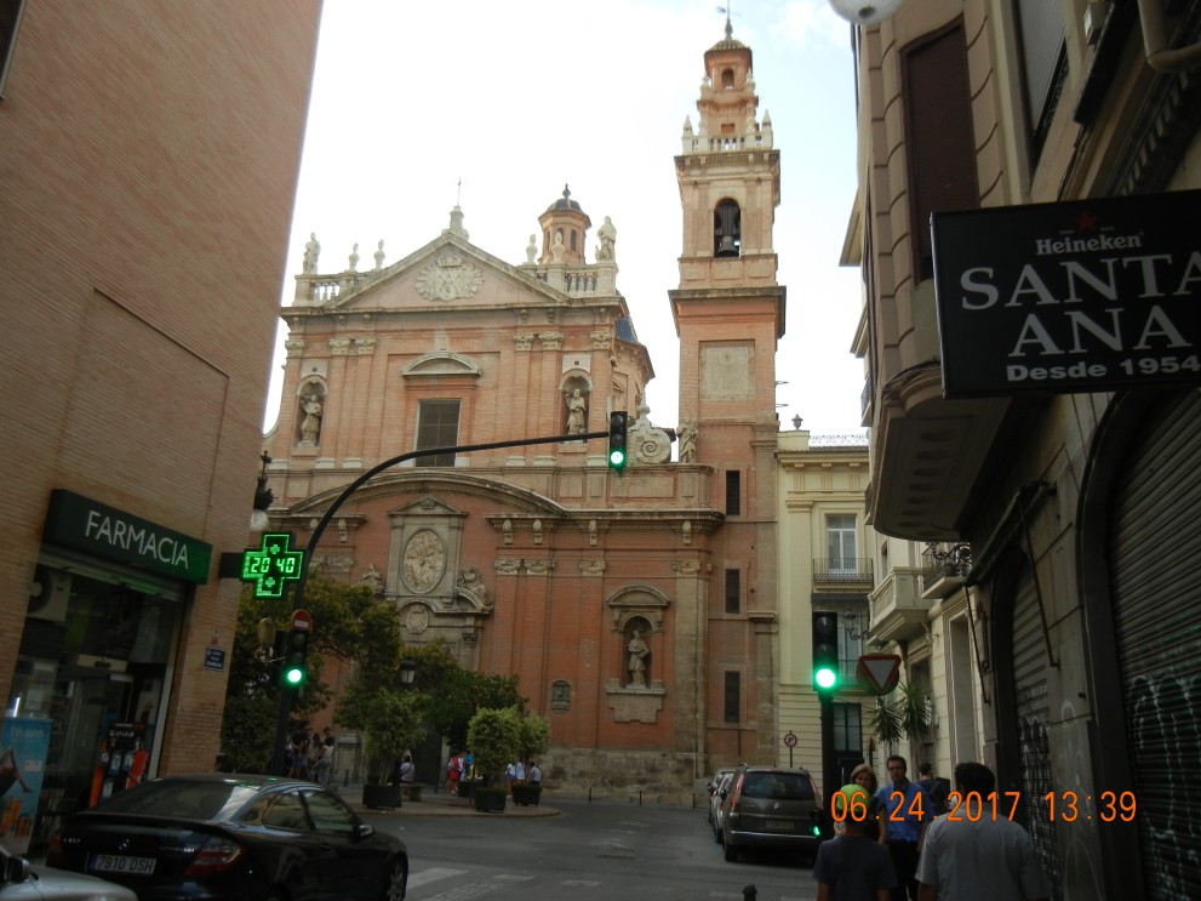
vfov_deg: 45.4
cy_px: 438
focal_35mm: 31
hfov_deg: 58.4
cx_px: 591
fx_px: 1075
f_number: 3.5
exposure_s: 1/214
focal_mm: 5.4
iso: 160
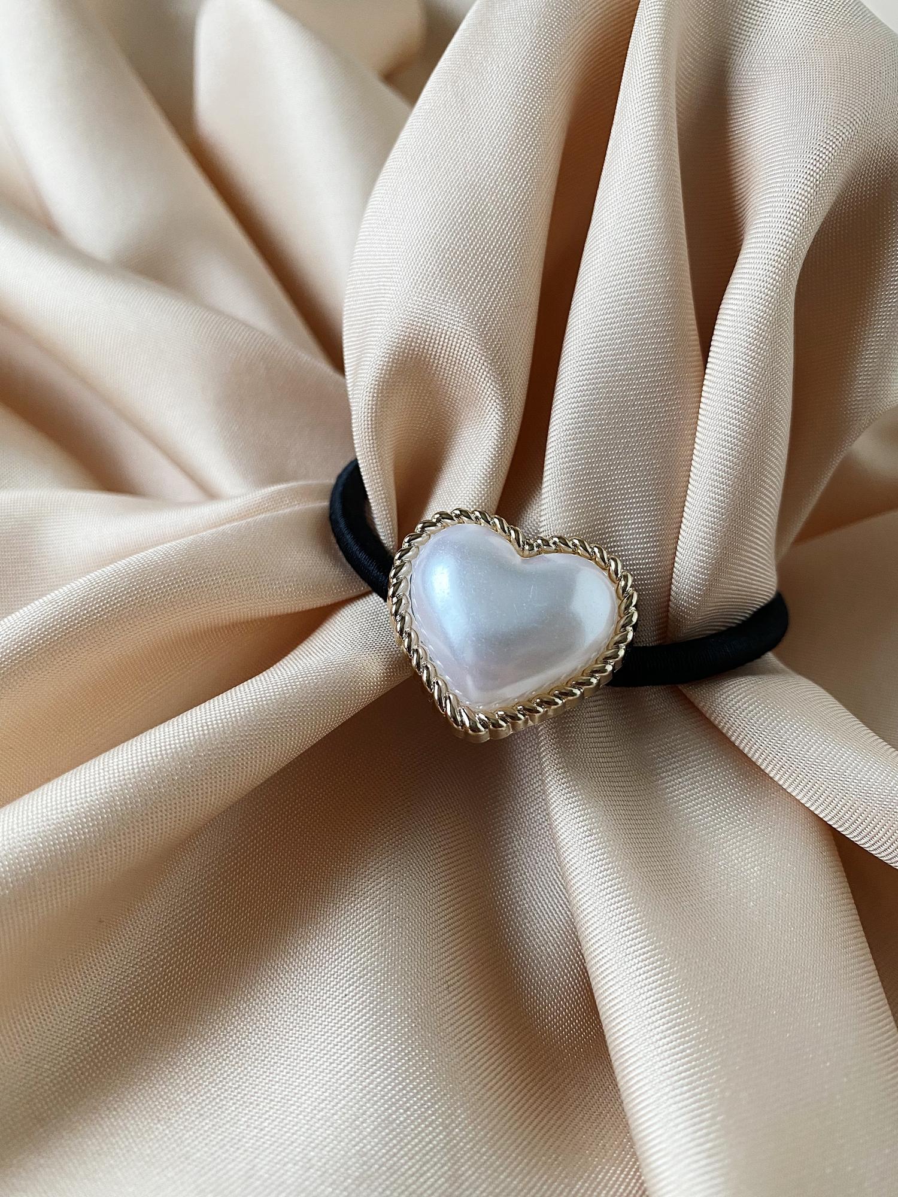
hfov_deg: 53.1
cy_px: 598
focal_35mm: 26
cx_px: 449
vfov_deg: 67.3
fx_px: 899
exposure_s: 1/79
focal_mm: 4.25
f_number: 1.8
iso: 125
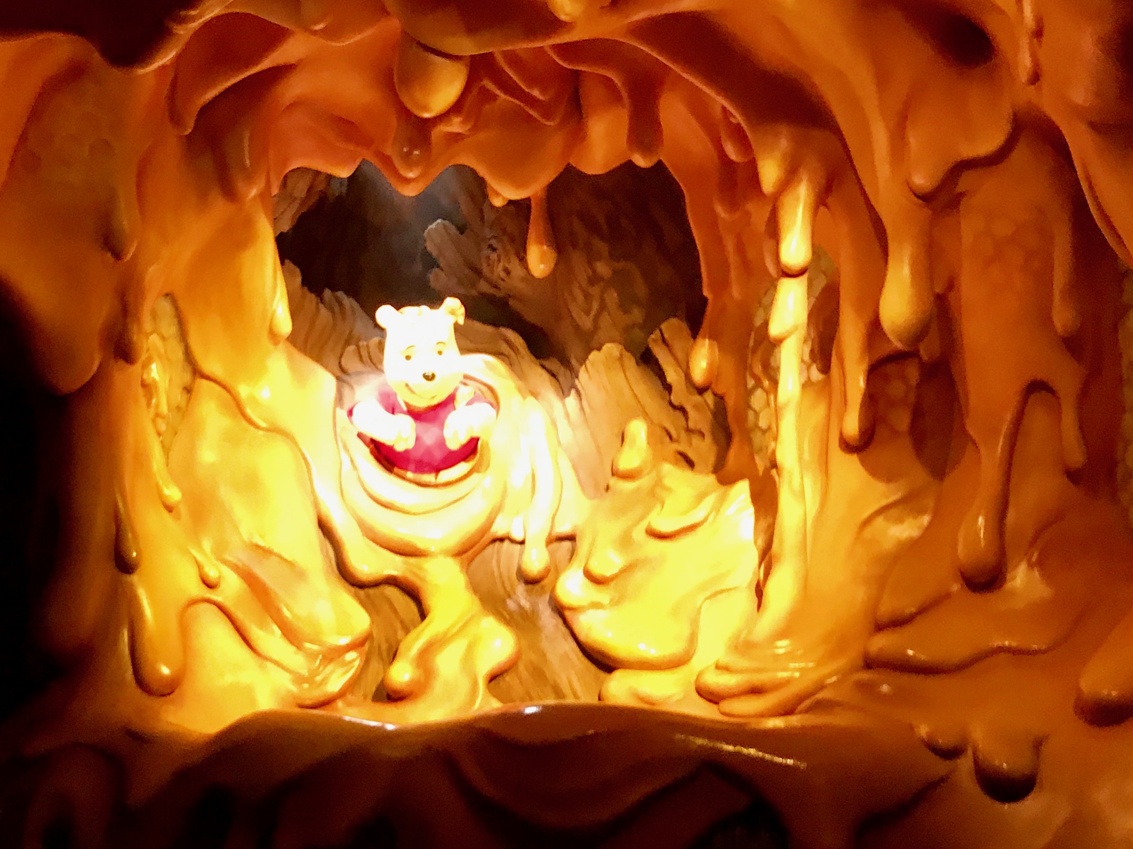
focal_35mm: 48
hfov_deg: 39.3
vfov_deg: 30.2
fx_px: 1571
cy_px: 519
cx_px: 413
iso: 100
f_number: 1.8
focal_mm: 3.99
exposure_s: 1/14
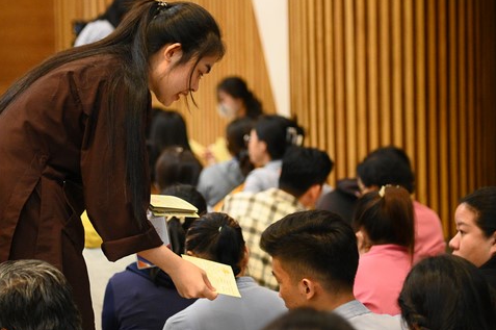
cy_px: 119
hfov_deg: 14.4
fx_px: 1968
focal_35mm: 143
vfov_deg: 9.6
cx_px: 204
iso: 8000
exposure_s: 1/160
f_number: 4
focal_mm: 105
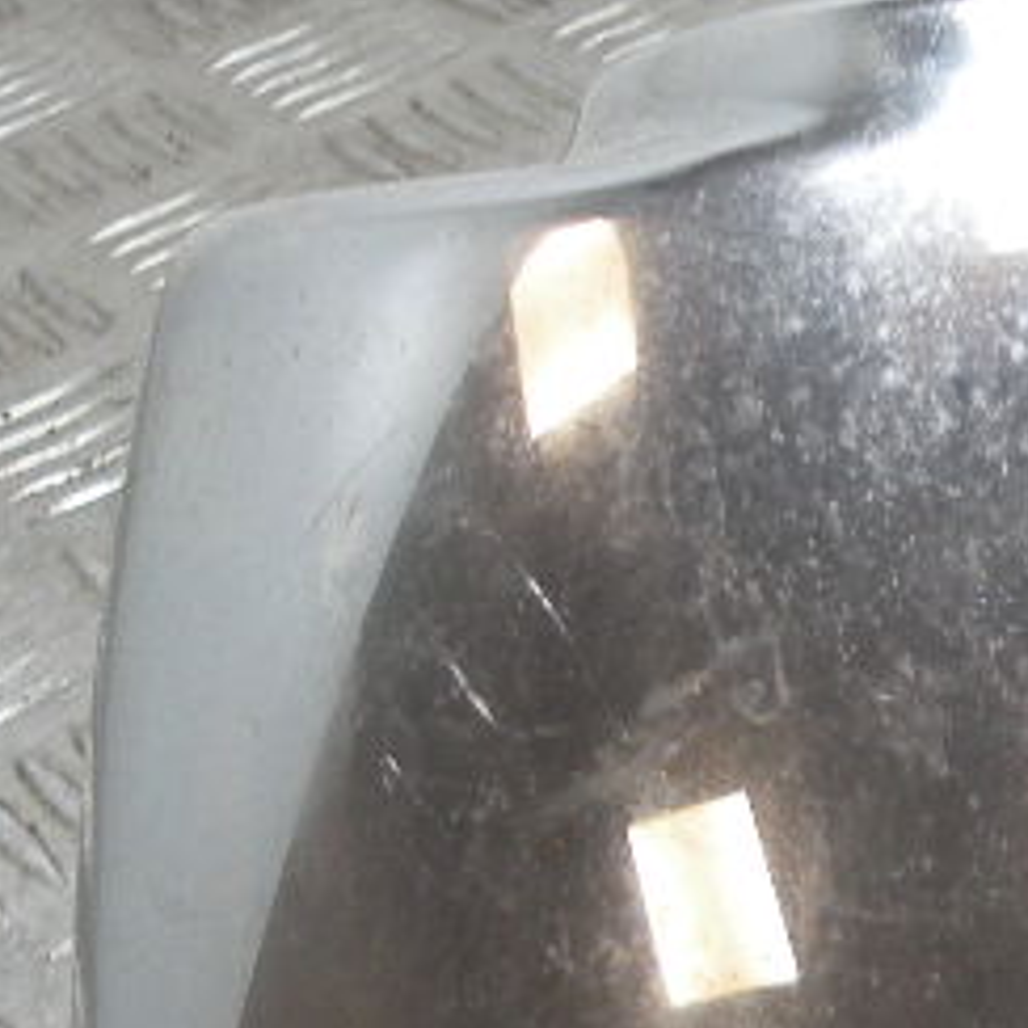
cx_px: 1243
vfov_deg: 17.0
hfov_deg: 16.6
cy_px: 1007
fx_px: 3360
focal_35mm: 100
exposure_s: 1/67.5
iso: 65
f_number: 2.8
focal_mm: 4.7
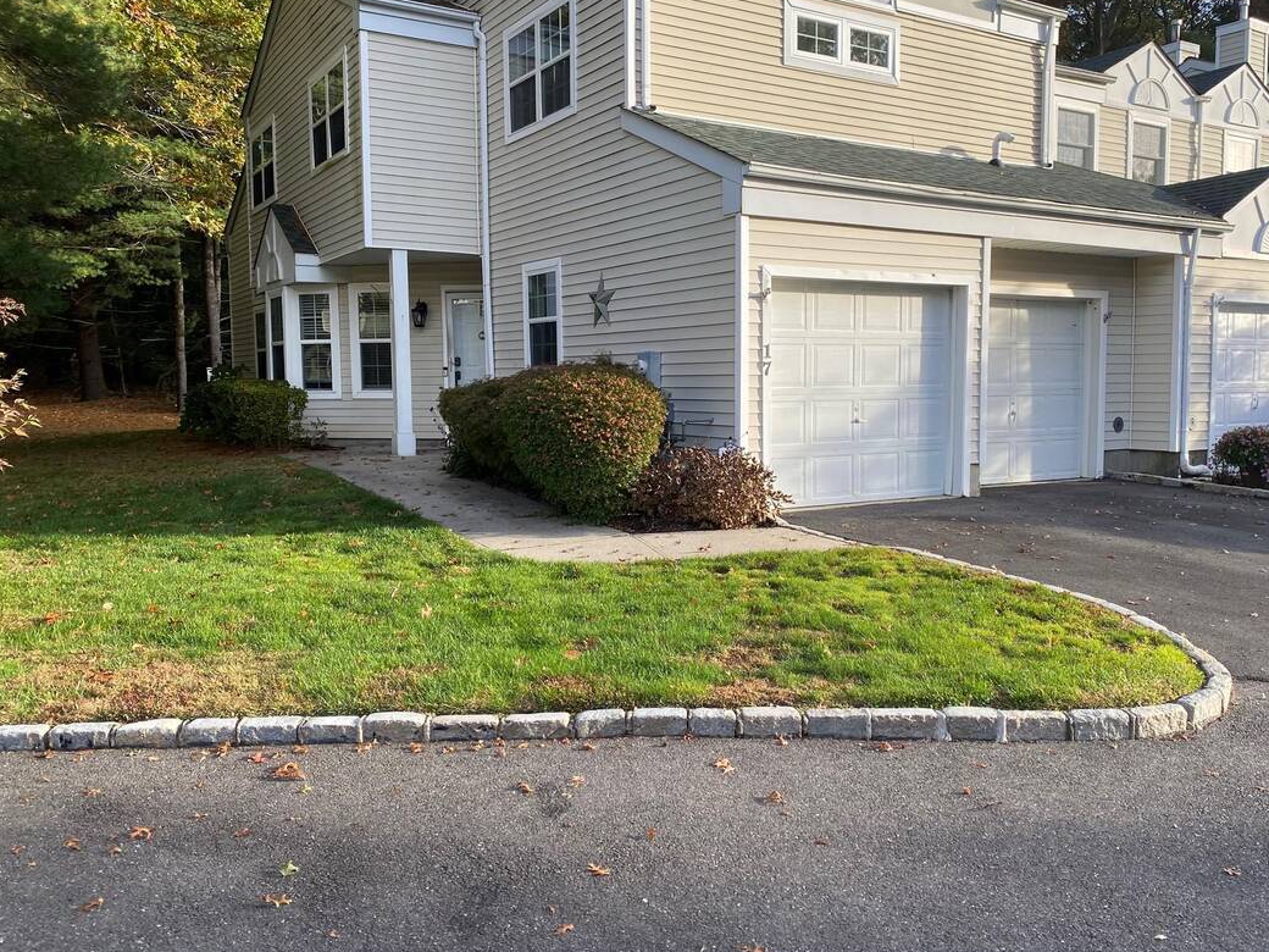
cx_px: 714
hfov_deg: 59.8
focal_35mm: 30
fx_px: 1100
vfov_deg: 46.8
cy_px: 477
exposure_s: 1/616
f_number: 1.8
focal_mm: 4.25
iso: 32
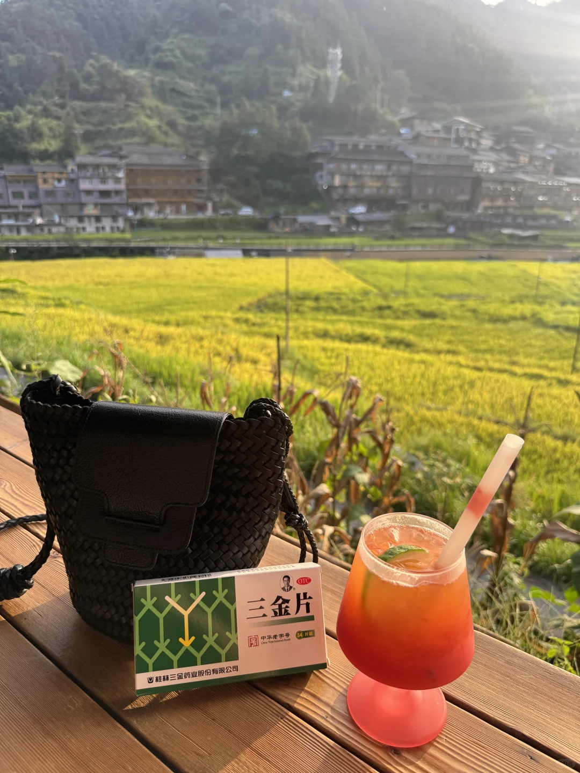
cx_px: 290
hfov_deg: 56.8
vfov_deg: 71.6
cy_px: 386
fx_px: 536
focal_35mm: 24
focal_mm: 6.76
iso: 80
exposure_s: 1/514
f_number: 1.78
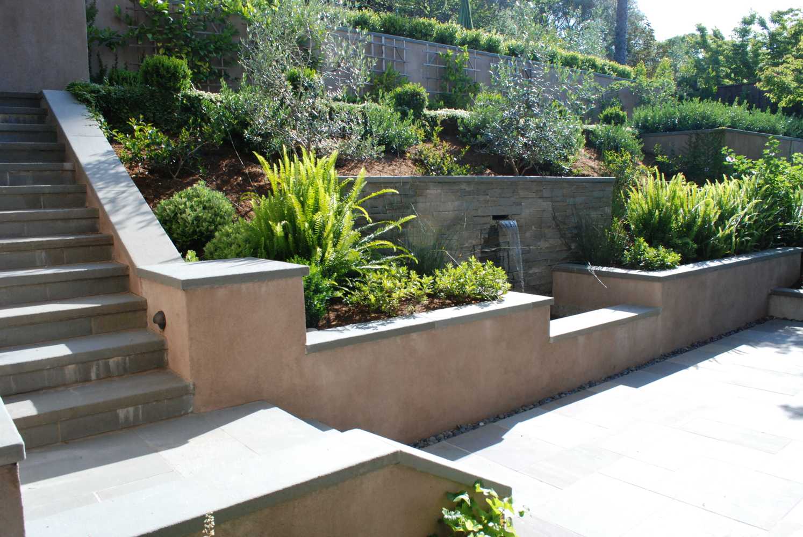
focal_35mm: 27
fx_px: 603
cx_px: 402
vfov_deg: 48.0
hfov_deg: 67.3
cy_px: 268
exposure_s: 1/400
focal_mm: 18
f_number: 10
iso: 800
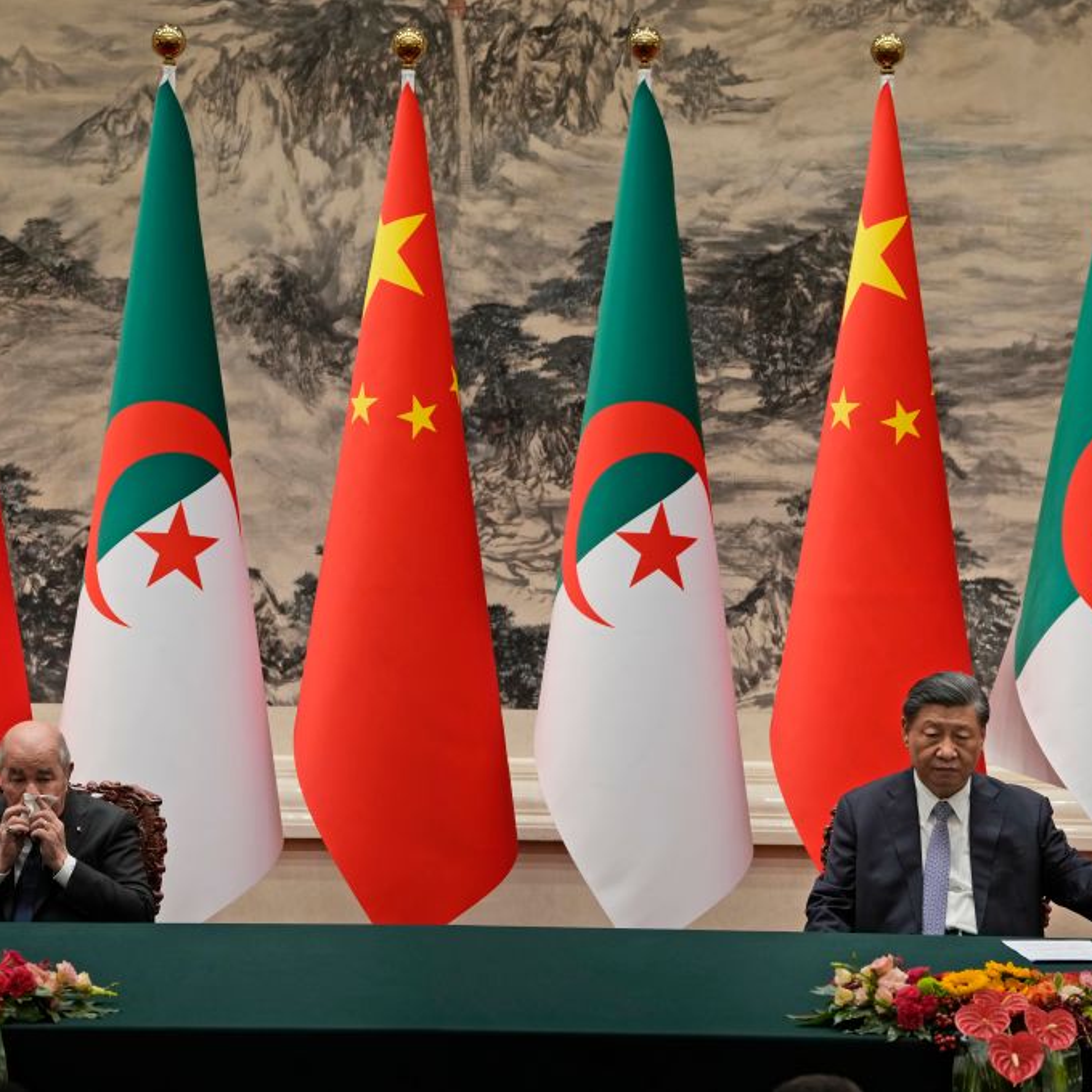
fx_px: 5068
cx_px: 538
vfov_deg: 12.3
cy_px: 545
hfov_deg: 12.3
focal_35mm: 142
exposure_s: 1/320
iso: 1000
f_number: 5
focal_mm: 111
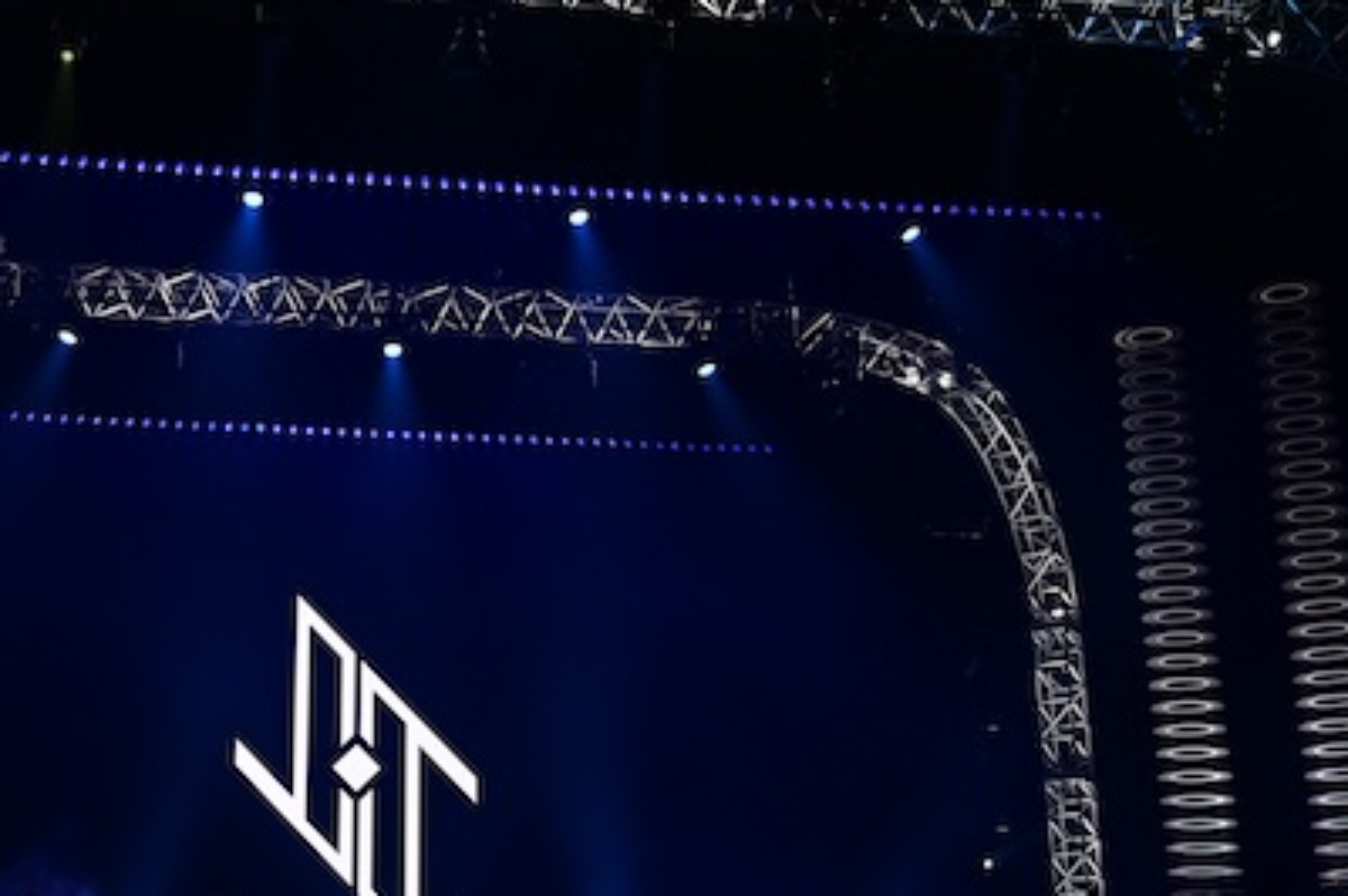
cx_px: 411
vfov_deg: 23.7
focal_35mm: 57
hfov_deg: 34.6
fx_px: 2133
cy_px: 483
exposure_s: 1/200
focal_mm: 38
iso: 1600
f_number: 8
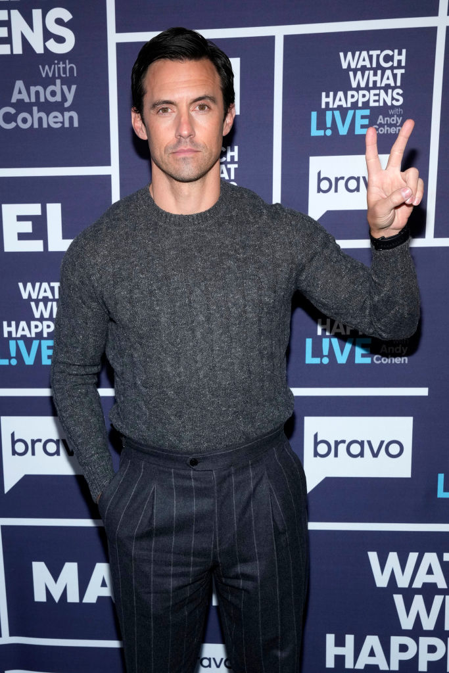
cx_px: 224
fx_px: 879
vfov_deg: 41.9
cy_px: 336
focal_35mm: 47
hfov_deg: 28.7
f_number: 7.1
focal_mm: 47
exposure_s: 1/250
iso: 800
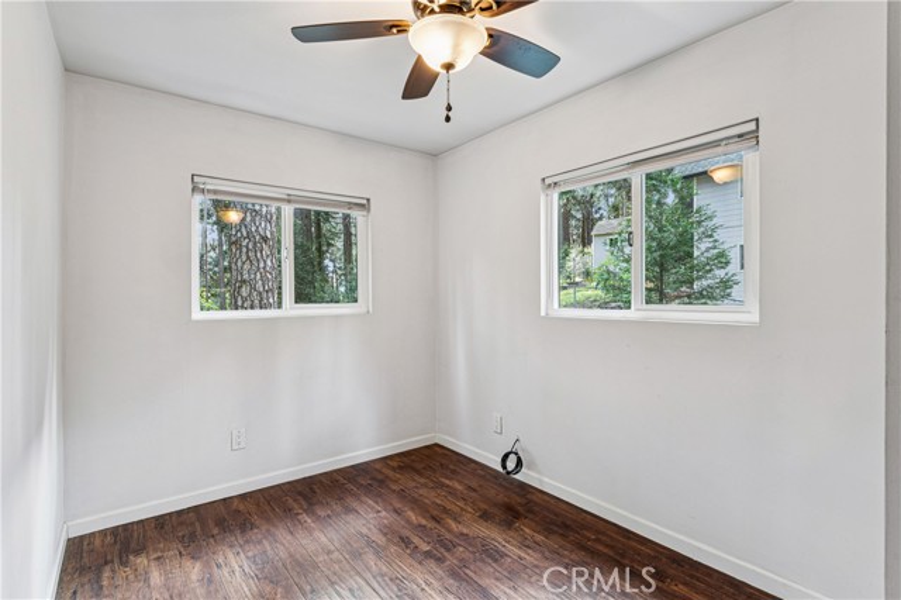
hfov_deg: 92.3
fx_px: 433
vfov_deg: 69.4
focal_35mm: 17
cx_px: 450
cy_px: 300
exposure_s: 2
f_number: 13
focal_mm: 17.3
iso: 100
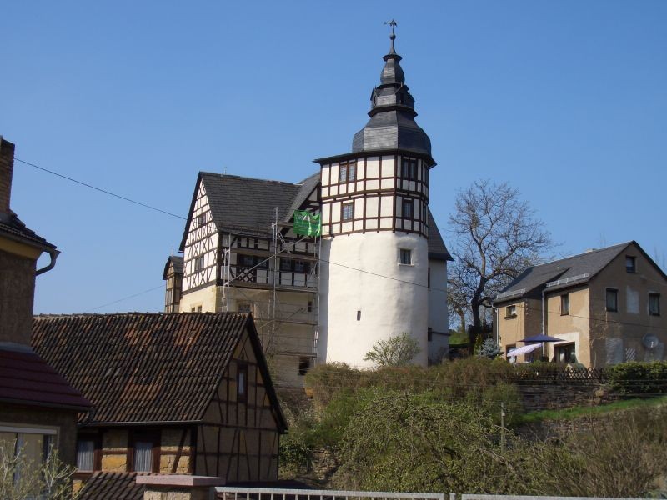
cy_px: 250
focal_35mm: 49
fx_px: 944
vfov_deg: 29.7
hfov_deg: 38.9
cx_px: 334
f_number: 5
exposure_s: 1/320
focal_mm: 8.2
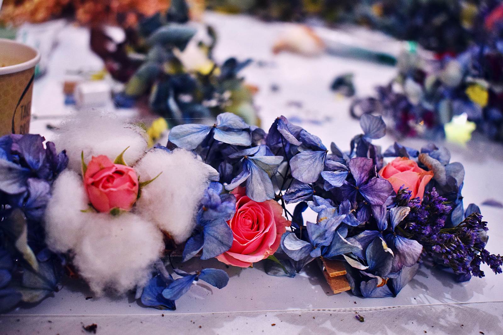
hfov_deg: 42.3
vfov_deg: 28.9
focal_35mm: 46
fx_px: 650
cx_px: 252
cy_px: 168
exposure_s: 1/60
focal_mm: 31
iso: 1800
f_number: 4.2
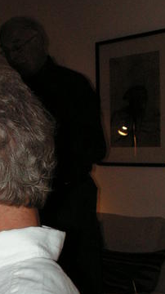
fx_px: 538
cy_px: 171
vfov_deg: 30.5
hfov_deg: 17.1
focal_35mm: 69
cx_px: 6
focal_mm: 6.4
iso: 160
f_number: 3.2
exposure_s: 1/40
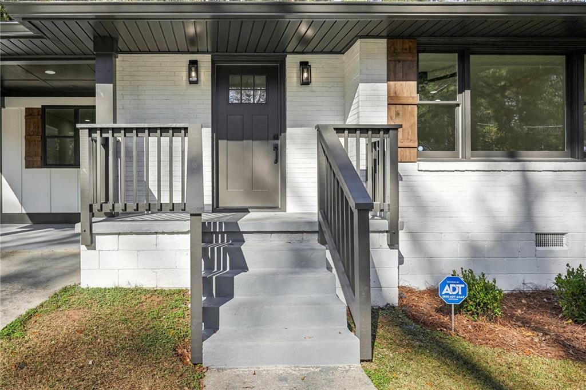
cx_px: 293
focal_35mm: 24
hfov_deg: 73.8
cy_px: 195
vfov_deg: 53.1
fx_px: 390
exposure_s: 1/800
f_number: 8
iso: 800
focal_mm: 24
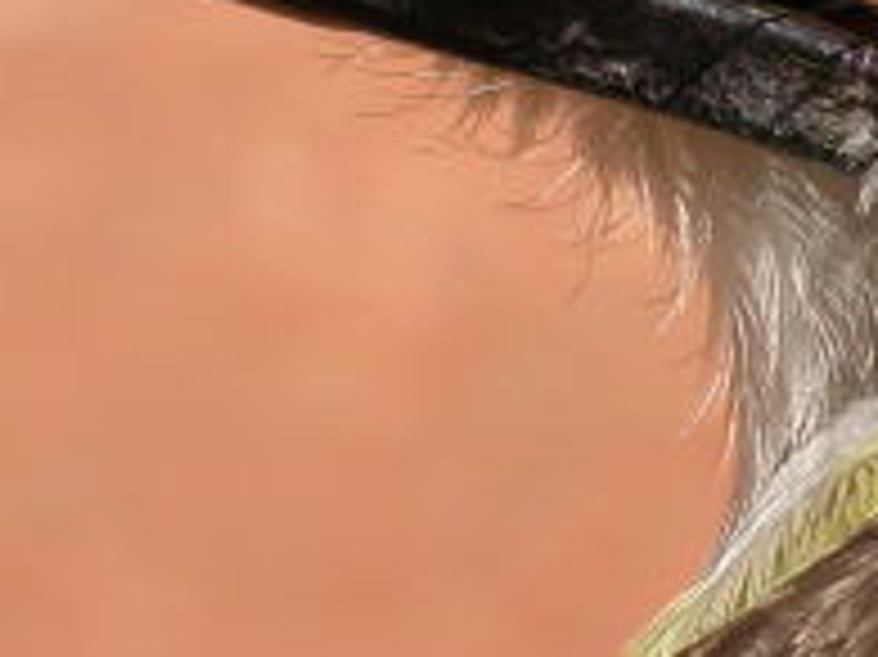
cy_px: 207
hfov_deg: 7.0
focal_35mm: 282
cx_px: 968
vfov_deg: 5.3
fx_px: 7148
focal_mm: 17.8
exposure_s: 1/605
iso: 100
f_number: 6.6
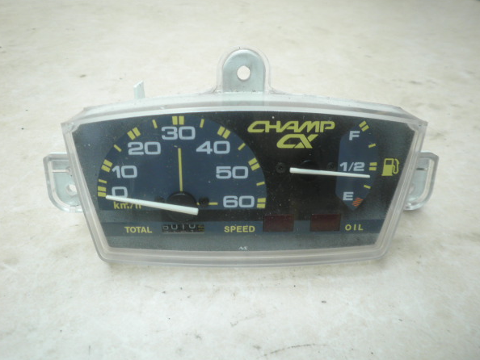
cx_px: 224
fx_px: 388
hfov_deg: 63.4
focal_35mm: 28
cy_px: 182
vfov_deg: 49.8
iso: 80
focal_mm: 4.7
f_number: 2.6
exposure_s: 1/30
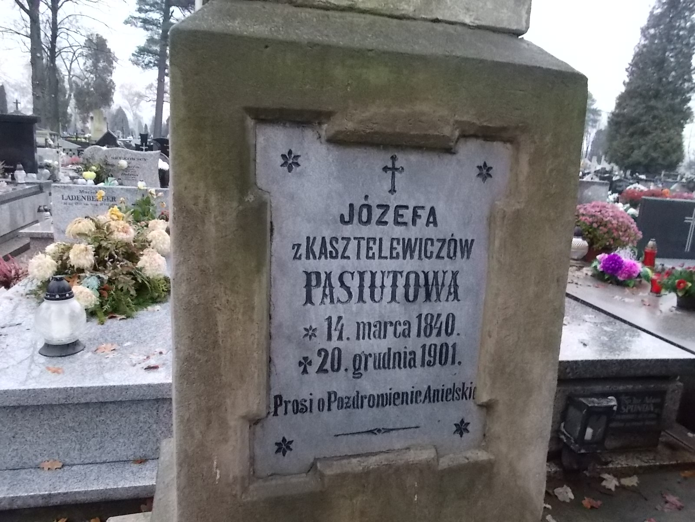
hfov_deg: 67.3
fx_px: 522
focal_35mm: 26
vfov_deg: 53.1
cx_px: 348
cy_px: 261
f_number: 3.2
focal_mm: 4.6
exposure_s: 1/50
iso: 400
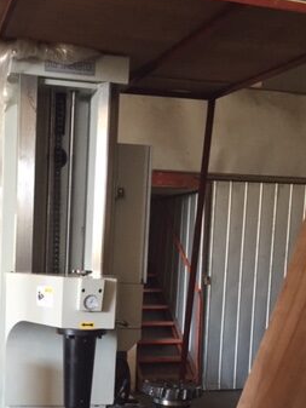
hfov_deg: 26.0
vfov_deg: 33.5
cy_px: 350
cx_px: 56
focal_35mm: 55
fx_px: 648
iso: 160
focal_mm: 4.15
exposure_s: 1/33
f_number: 2.2
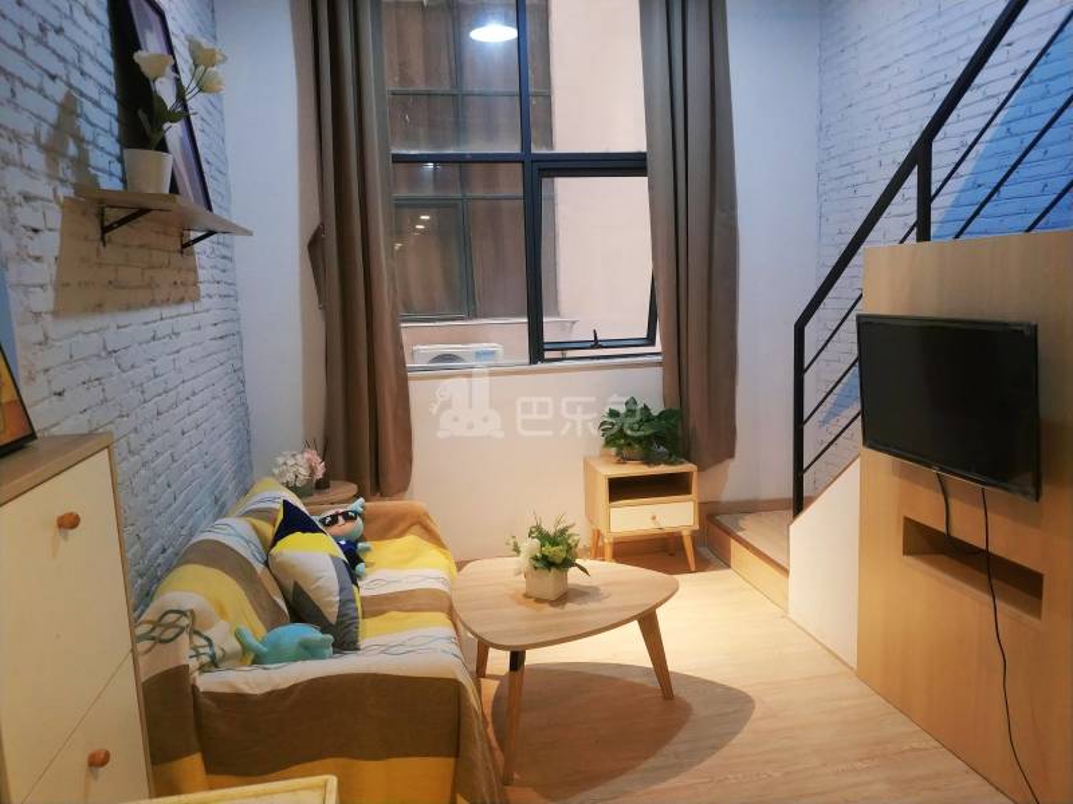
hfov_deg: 56.8
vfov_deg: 44.2
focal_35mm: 32
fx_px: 992
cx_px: 536
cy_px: 402
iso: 421
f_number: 2
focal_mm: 4.5
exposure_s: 1/17
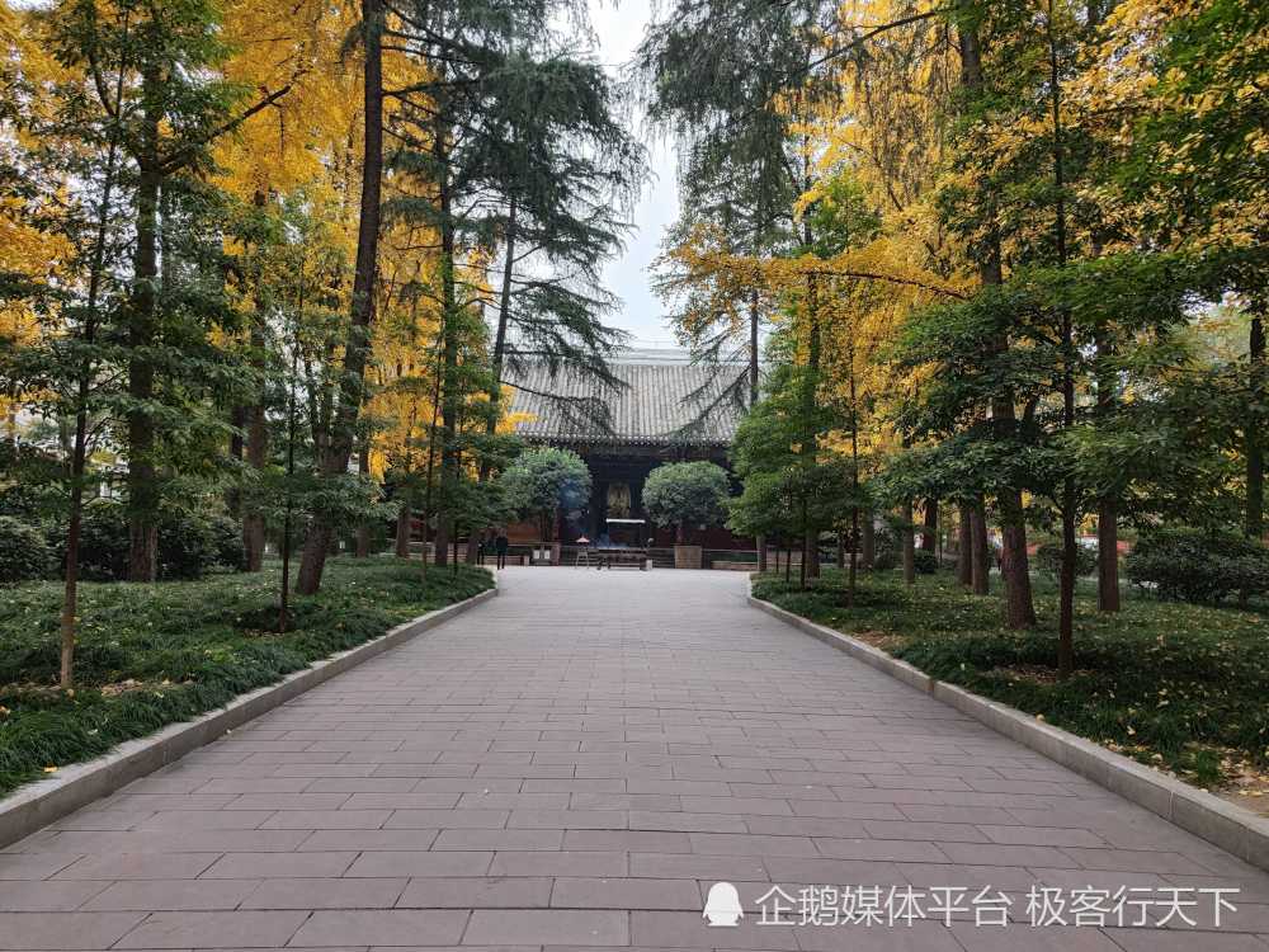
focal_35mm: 24
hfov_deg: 71.6
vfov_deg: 56.8
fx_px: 880
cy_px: 476
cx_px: 634
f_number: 1.9
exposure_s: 1/115
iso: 50
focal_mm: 6.92
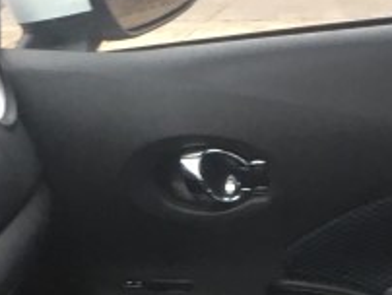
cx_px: 256
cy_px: 390
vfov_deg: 9.9
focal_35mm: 147
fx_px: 1667
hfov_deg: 13.4
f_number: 2.2
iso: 64
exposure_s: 1/30
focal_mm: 4.15
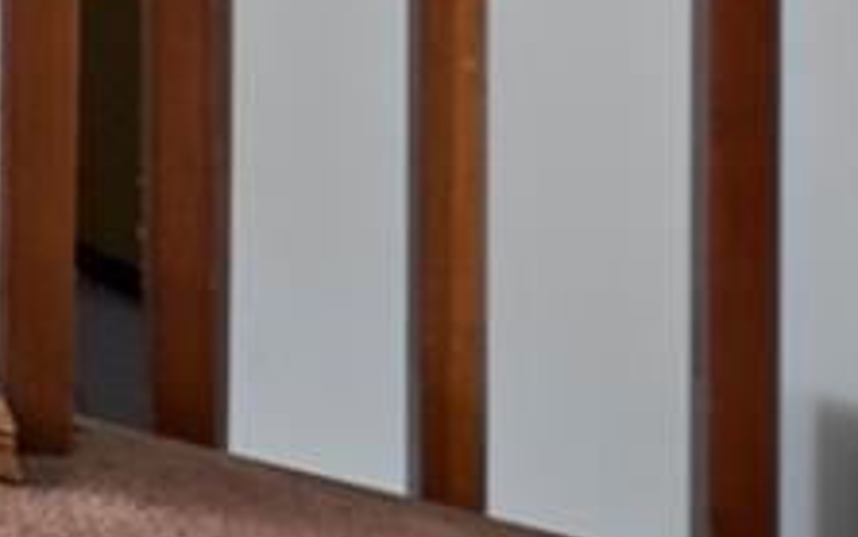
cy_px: -958
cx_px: -2215
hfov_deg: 9.3
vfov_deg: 9.7
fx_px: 2573
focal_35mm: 110
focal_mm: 10
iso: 100
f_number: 8
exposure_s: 3.2
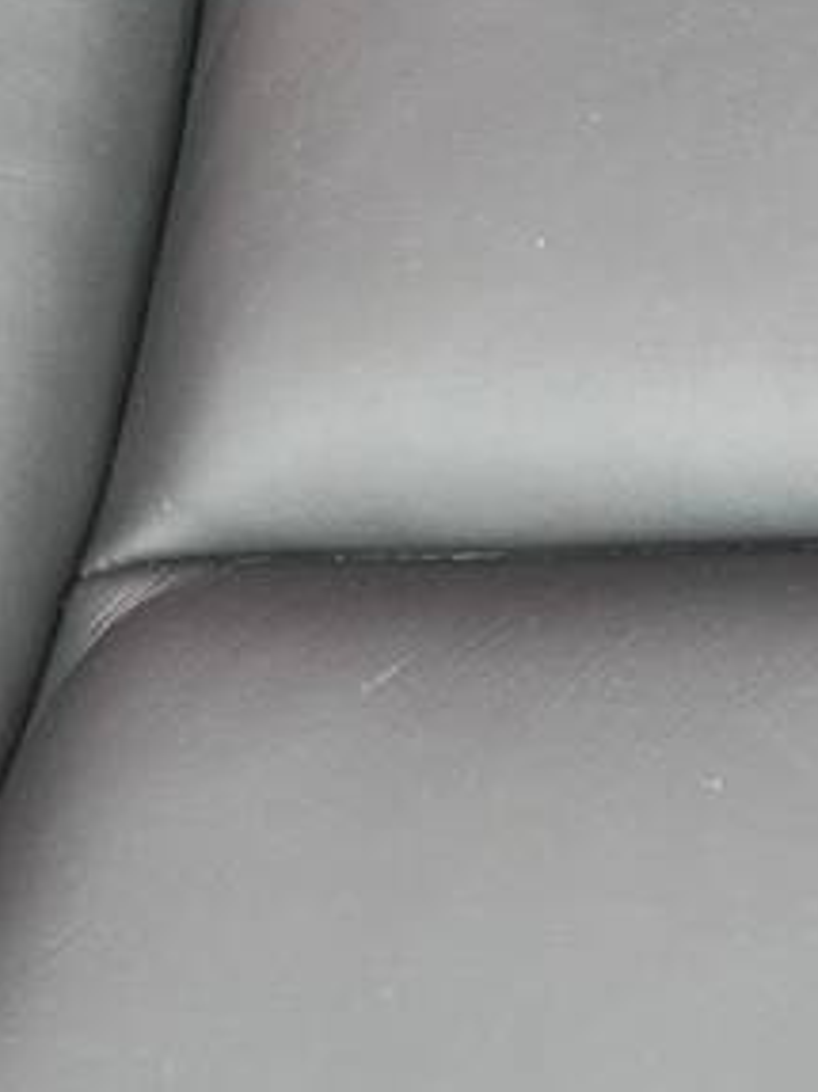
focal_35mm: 145
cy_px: -601
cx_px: 1427
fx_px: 4572
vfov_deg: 12.8
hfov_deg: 9.7
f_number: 1.6
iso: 40
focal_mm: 5.1
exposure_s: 1/142
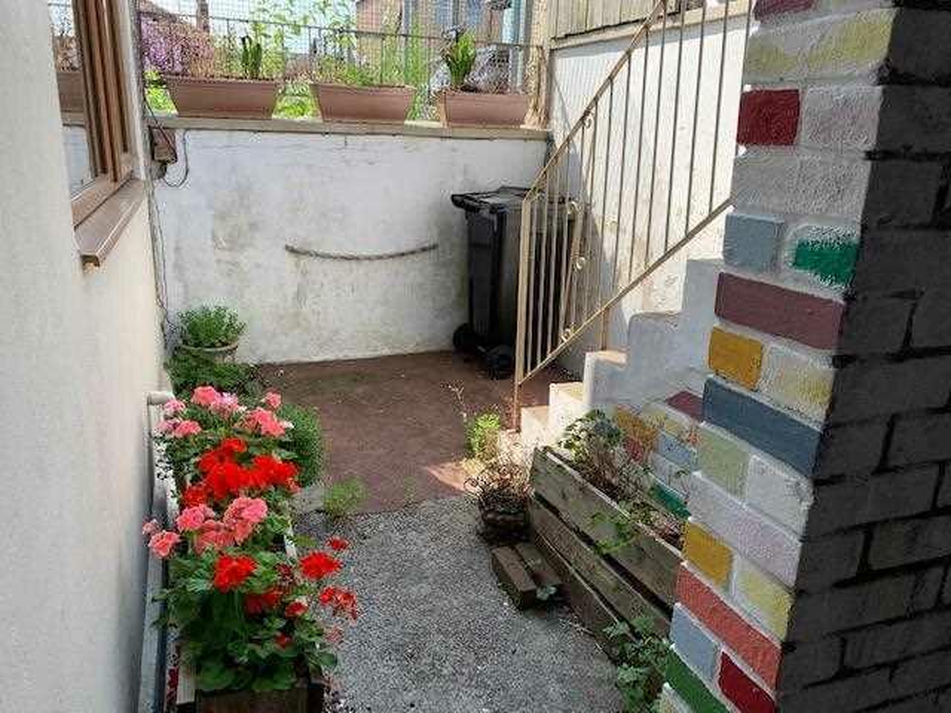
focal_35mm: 26
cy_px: 356
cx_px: 476
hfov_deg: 67.3
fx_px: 714
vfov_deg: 53.1
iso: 25
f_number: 1.8
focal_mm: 4.25
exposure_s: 1/467
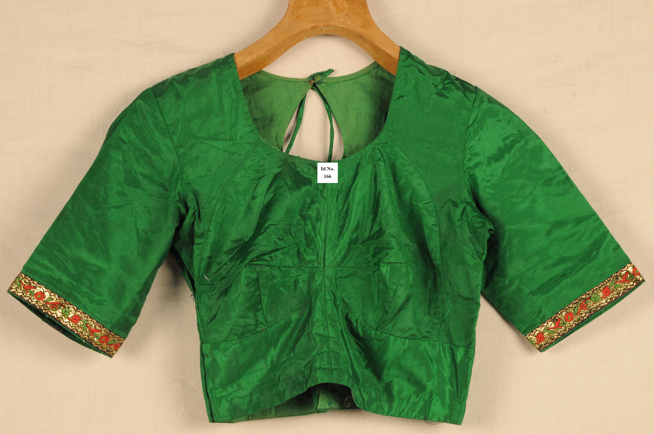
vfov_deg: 13.0
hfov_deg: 19.5
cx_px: 327
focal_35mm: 105
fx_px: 1905
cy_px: 217
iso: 400
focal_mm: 70
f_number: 16
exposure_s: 1/6
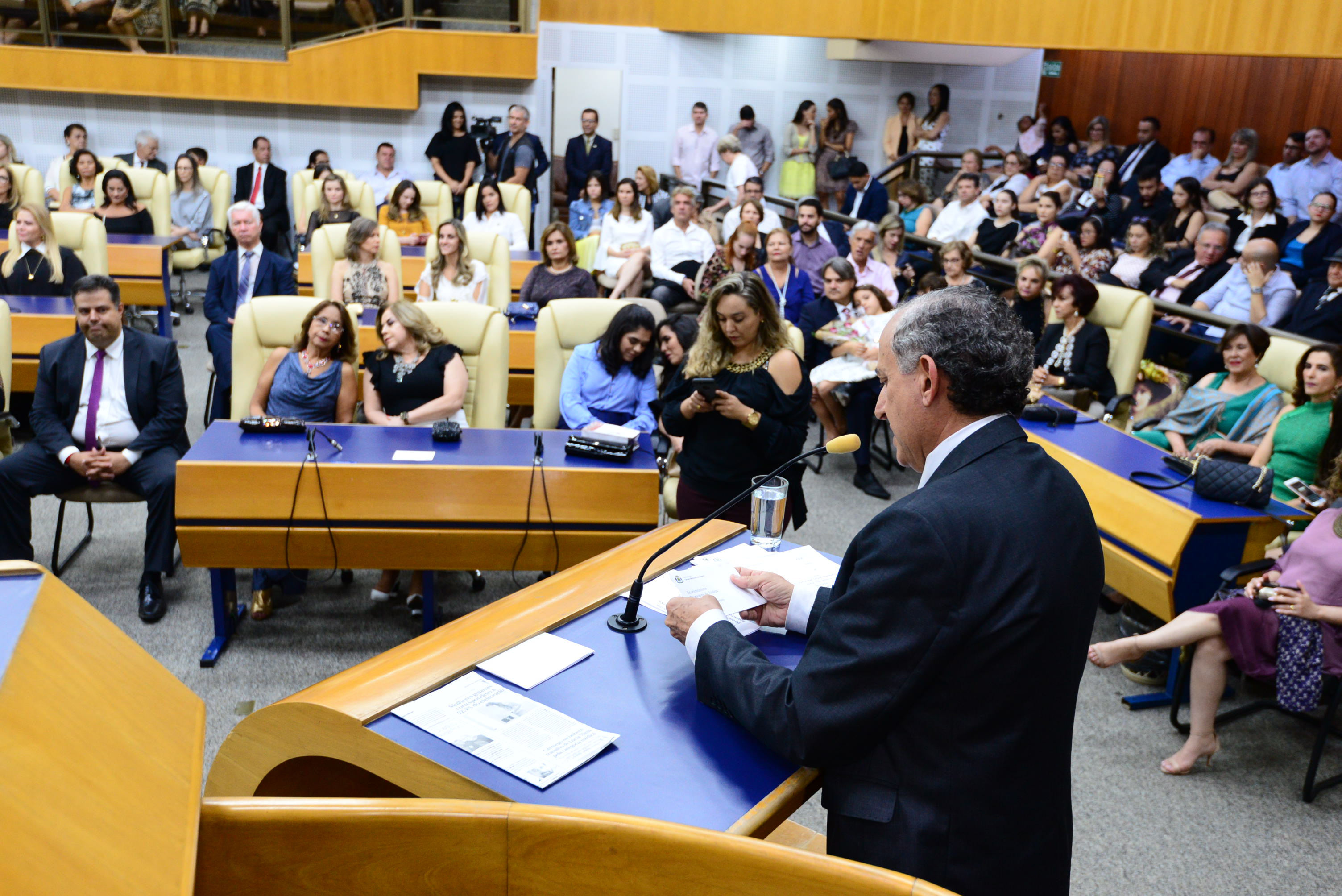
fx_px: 1305
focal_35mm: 35
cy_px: 448
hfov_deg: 54.4
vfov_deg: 37.9
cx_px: 671
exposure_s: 1/60
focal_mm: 35
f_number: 5
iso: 2500
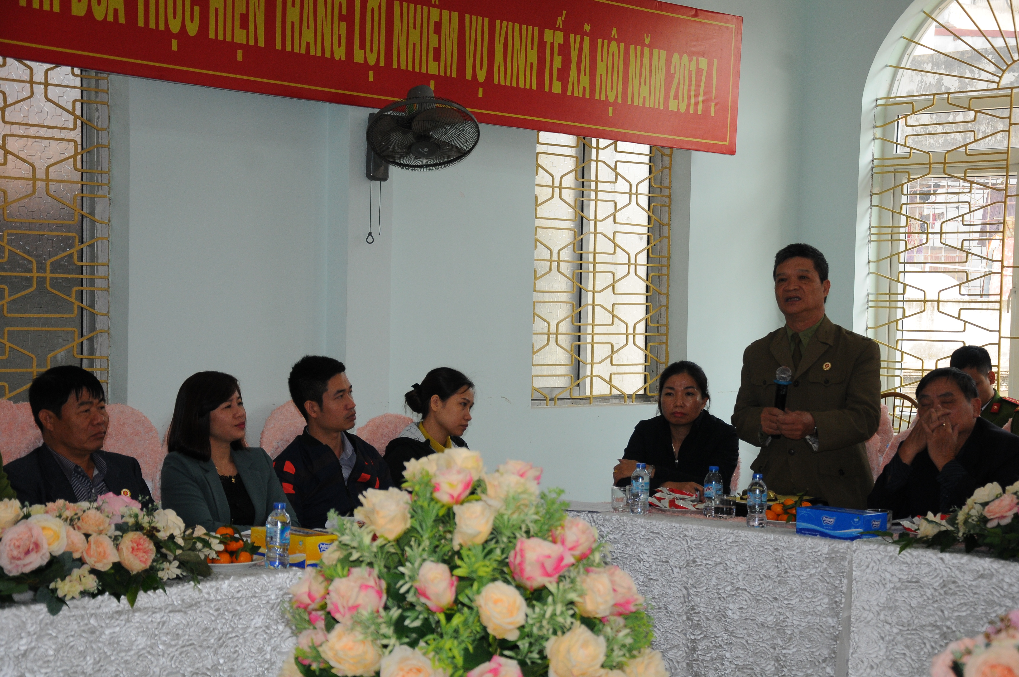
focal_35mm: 72
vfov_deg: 18.9
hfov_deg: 28.1
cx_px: 510
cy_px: 338
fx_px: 2036
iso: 500
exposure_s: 1/250
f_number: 5
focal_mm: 48
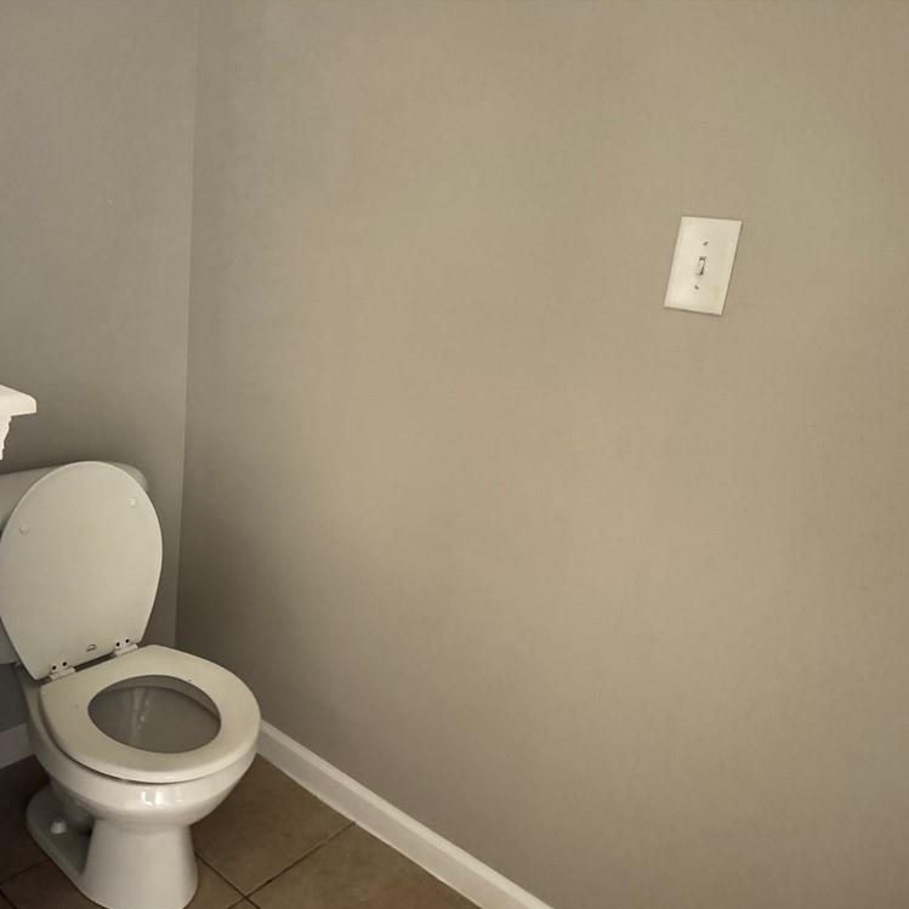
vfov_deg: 55.6
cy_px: 460
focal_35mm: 29
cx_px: 311
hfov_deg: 54.6
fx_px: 862
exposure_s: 1/17
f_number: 1.78
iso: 1600
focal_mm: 6.76
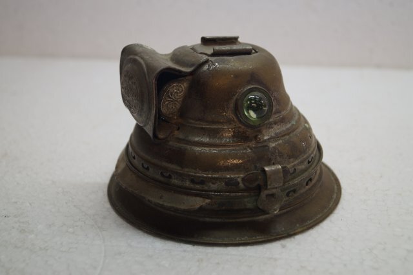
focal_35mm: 52
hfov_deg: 37.9
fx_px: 602
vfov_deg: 25.7
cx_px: 206
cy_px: 138
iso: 400
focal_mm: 35
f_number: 5
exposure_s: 1/60
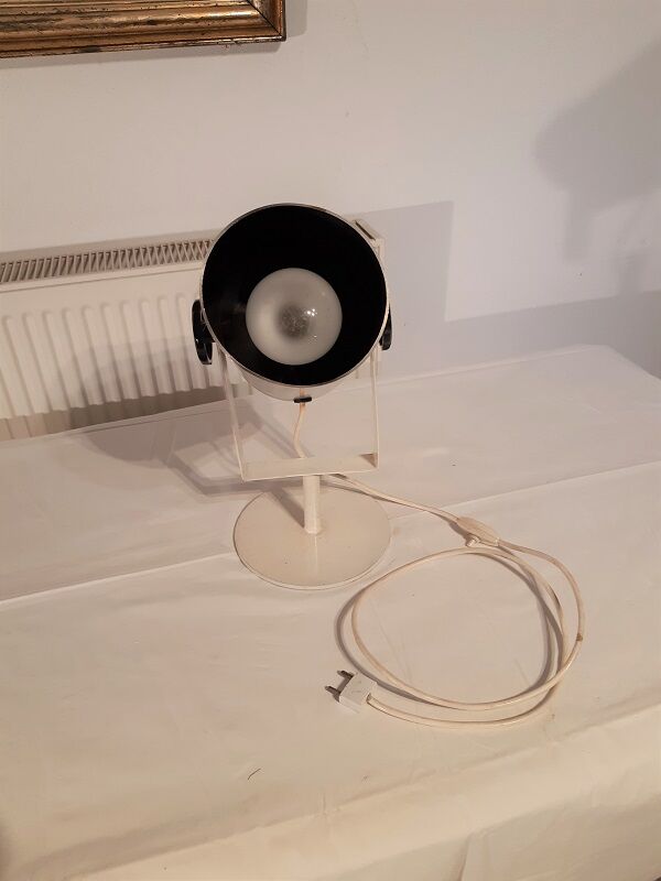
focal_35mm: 26
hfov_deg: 53.1
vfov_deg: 67.3
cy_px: 440
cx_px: 330
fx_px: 662
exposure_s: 1/50
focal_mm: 3.93
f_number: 1.7
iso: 64
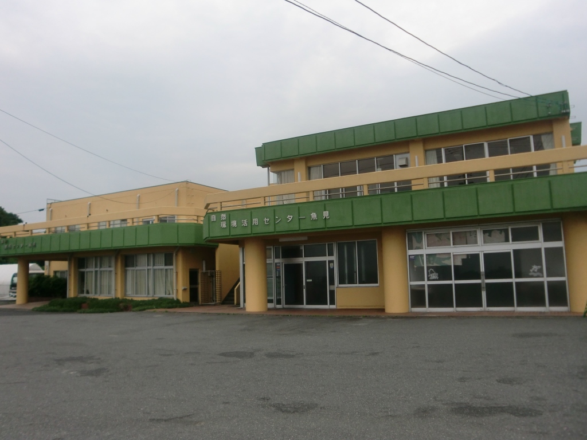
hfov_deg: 63.4
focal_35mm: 28
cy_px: 220
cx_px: 294
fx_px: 475
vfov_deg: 49.7
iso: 64
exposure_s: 1/800
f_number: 2.6
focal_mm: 4.65
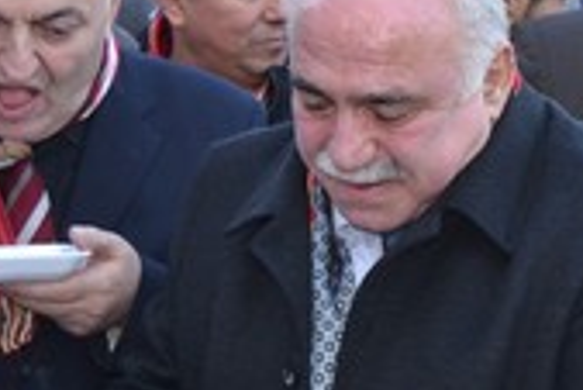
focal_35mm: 119
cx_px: 635
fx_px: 1929
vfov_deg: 11.5
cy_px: 285
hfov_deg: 16.7
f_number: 4
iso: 110
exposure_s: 1/125
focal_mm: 20
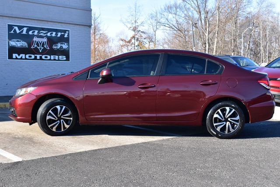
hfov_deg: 42.3
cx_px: 140
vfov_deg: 28.9
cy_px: 94
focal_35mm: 46
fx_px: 361
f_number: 10
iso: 400
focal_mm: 31
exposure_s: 1/250
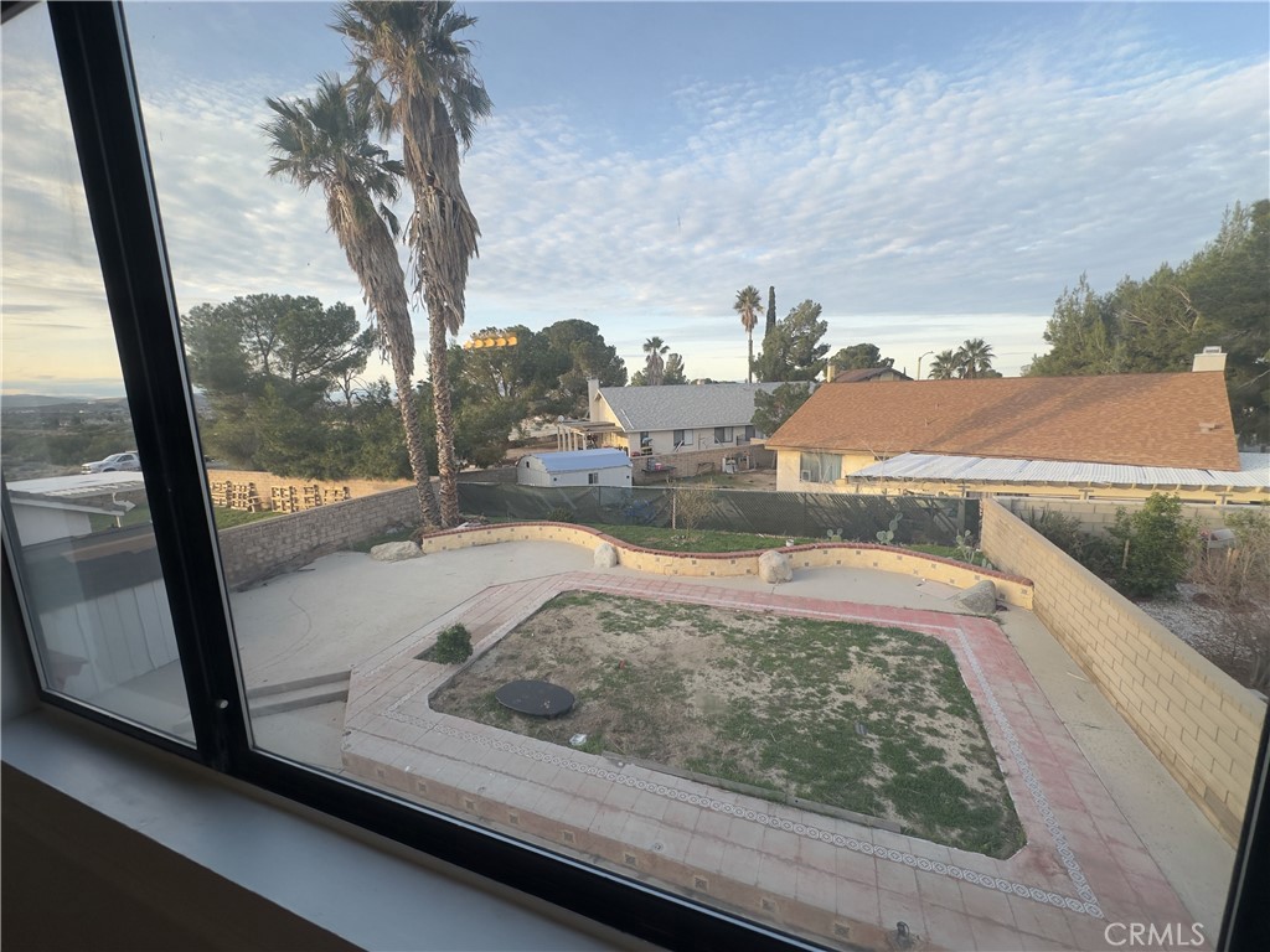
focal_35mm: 14
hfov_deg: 102.1
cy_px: 476
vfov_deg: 85.7
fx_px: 514
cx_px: 635
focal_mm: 2.22
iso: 40
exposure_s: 1/296
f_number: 2.2
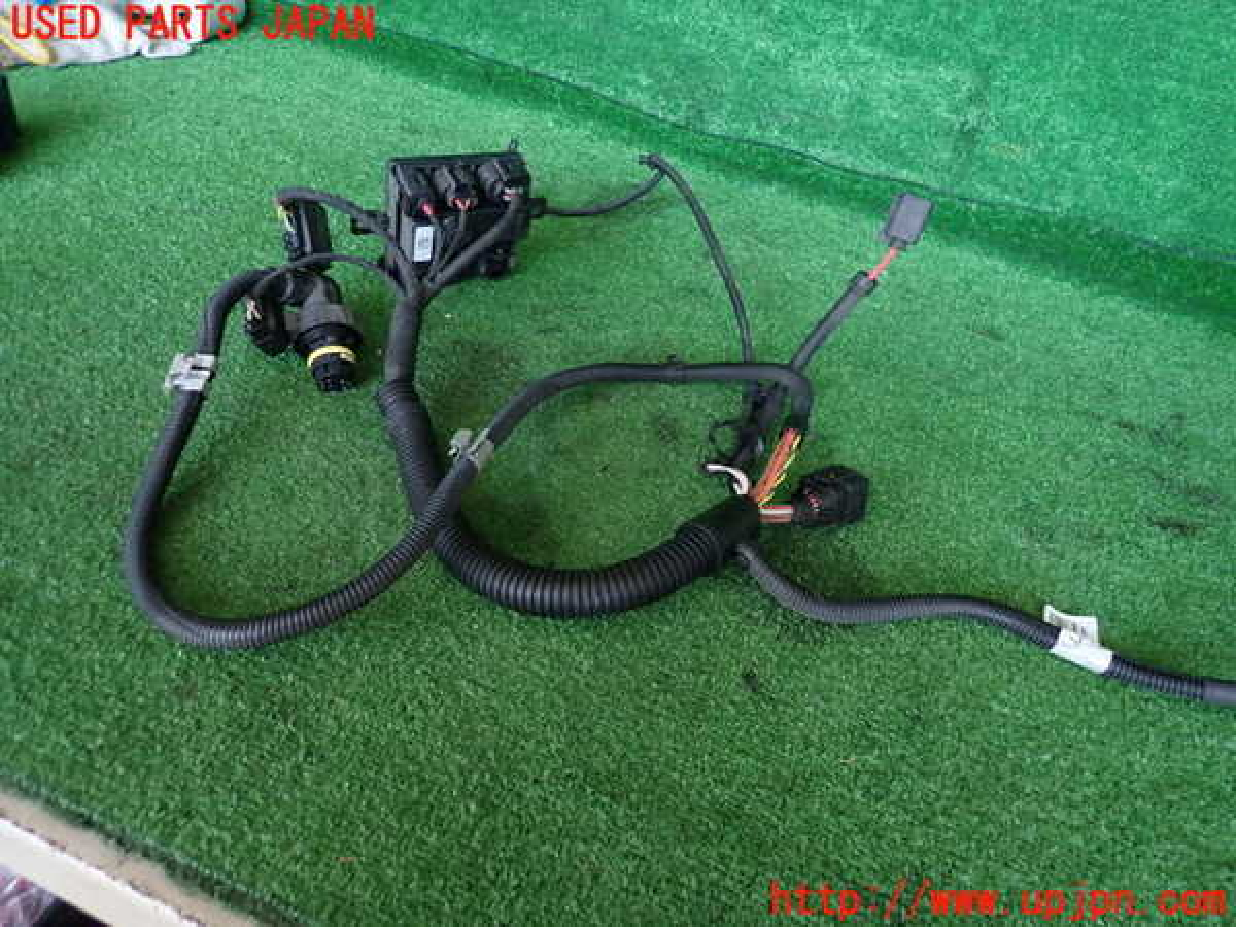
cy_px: 464
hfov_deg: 69.4
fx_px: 893
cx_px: 618
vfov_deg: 54.9
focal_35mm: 25
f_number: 2
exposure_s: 1/60
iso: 100
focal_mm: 4.5
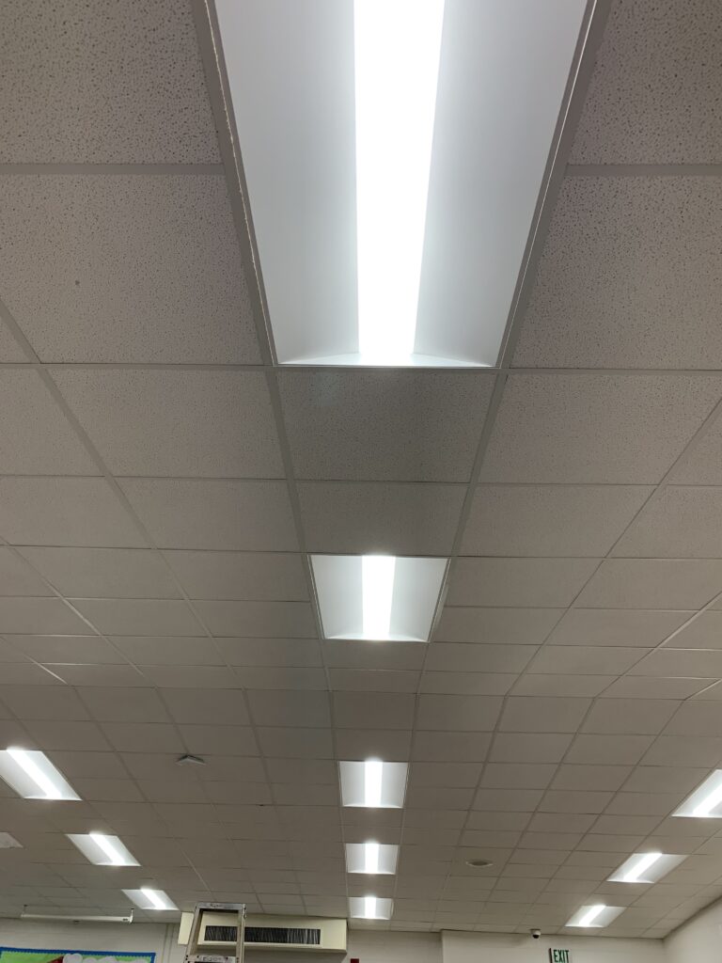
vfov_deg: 67.3
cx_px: 361
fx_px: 723
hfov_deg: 53.1
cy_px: 482
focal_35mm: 26
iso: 80
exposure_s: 1/120
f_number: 1.8
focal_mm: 4.25
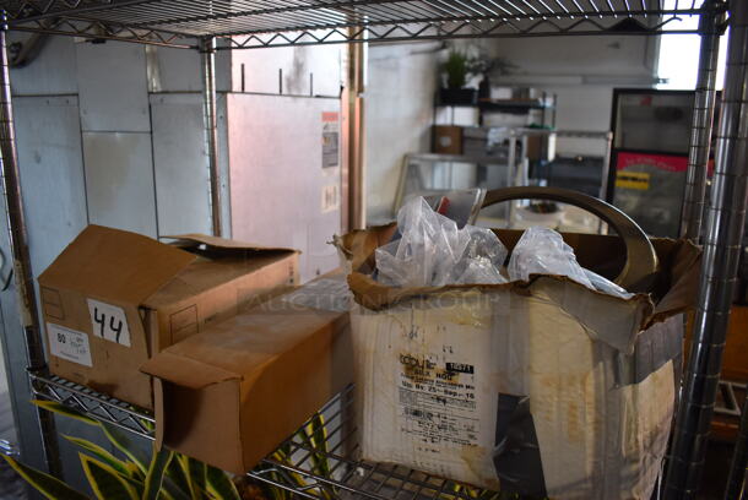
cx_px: 374
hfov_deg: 67.3
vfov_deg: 48.0
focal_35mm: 27
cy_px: 250
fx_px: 562
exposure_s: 1/125
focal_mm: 18
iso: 900
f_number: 3.5
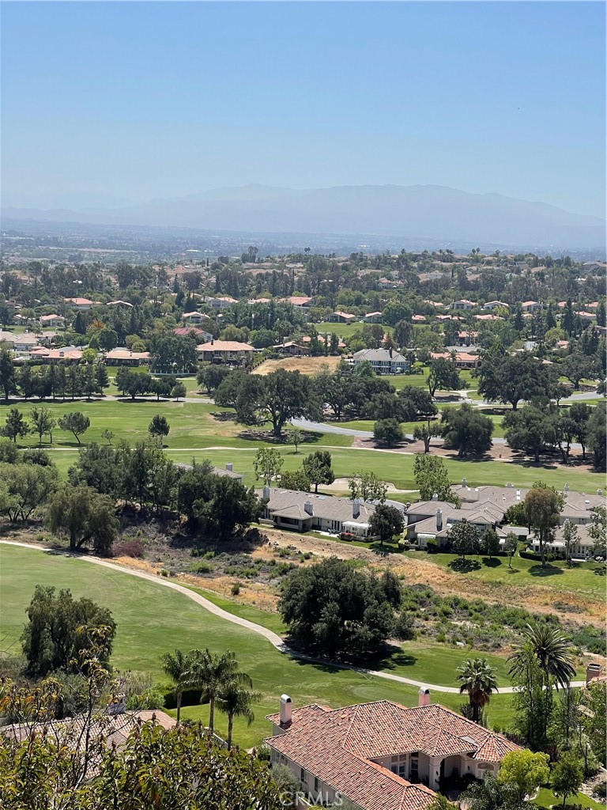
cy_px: 405
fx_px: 1496
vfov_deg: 30.3
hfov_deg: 22.9
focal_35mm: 64
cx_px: 304
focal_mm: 7.5
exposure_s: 1/1727
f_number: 2.2
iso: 20
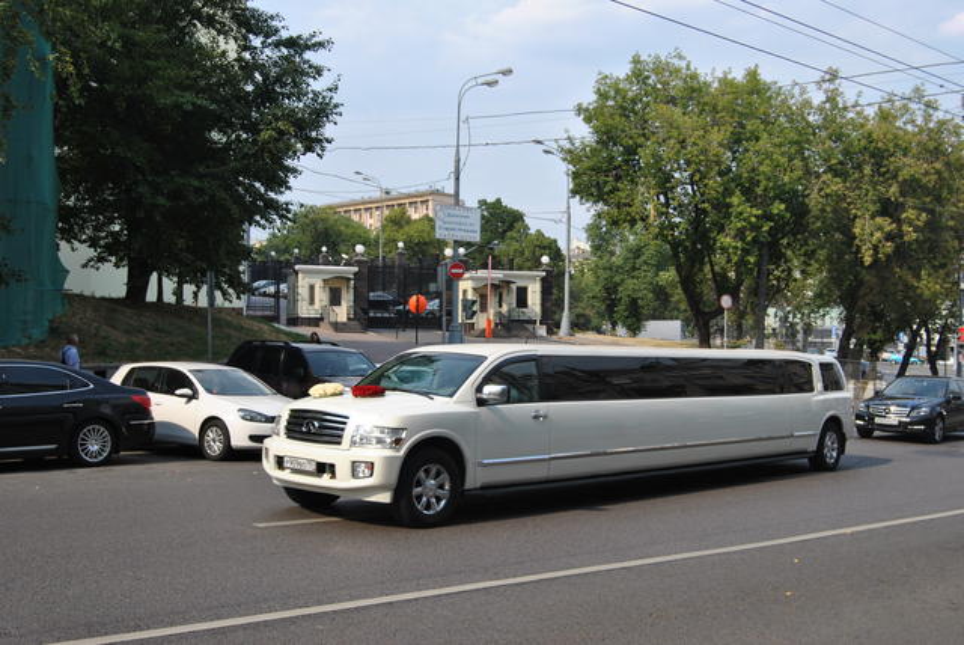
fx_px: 1045
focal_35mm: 39
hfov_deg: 49.5
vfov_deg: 34.3
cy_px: 322
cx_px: 482
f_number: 7.1
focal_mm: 26
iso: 100
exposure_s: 1/200
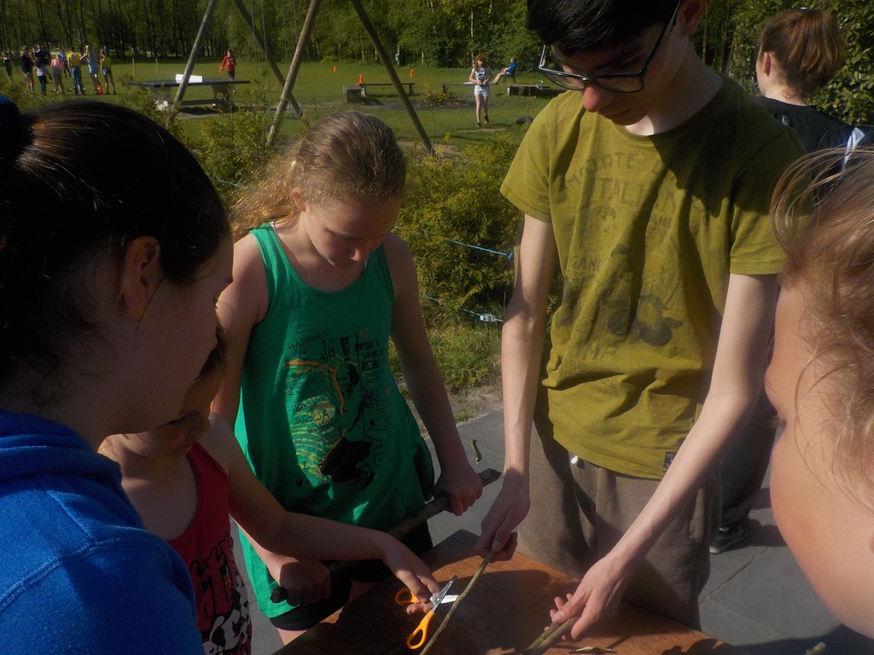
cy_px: 328
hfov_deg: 60.0
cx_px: 437
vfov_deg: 46.8
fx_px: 757
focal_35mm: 30
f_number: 3.3
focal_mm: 4.1
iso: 125
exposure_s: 1/2000
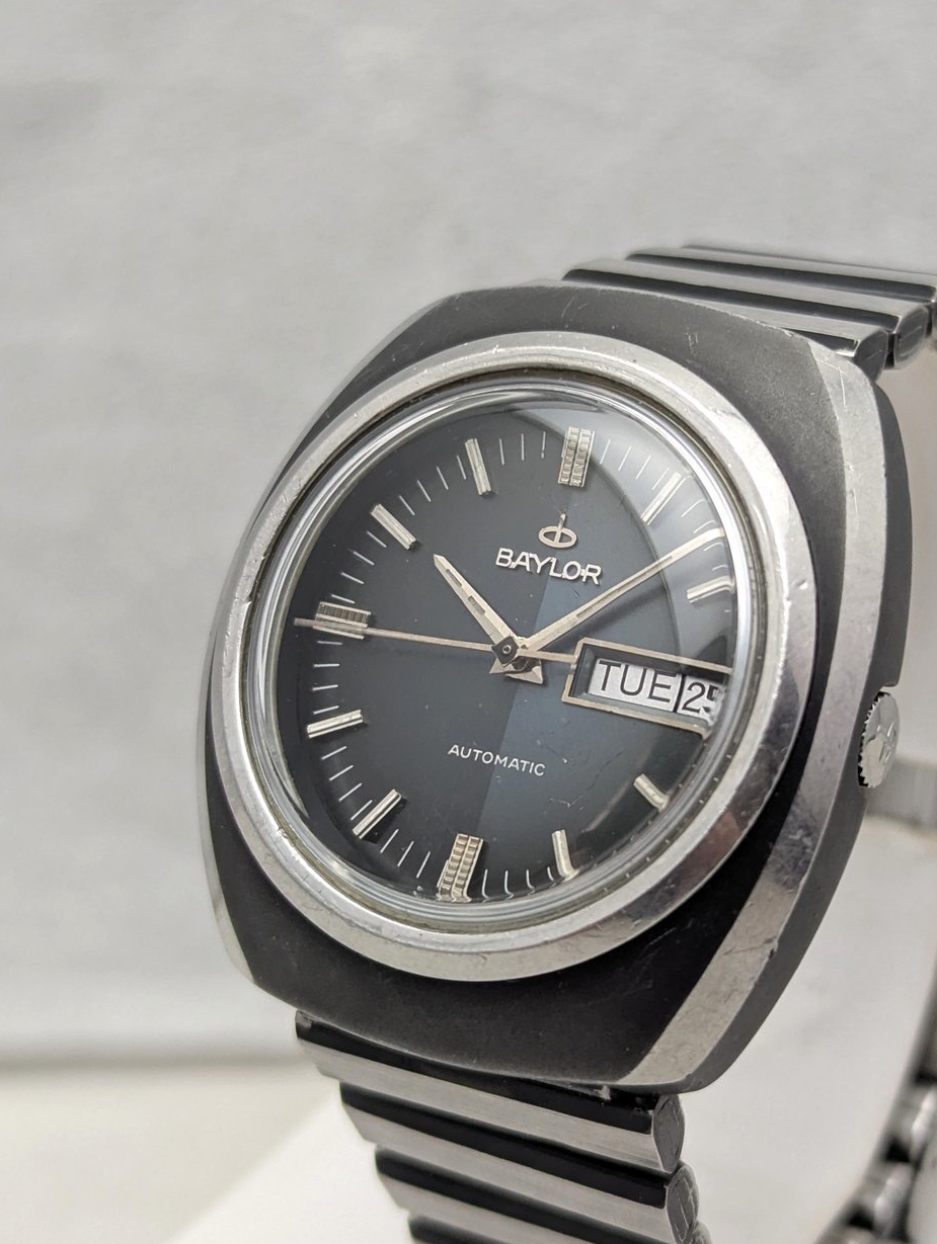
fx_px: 2701
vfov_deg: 26.0
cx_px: 631
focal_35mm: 75
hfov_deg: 19.6
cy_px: 600
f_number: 1.85
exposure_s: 1/24
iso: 102
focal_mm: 6.81
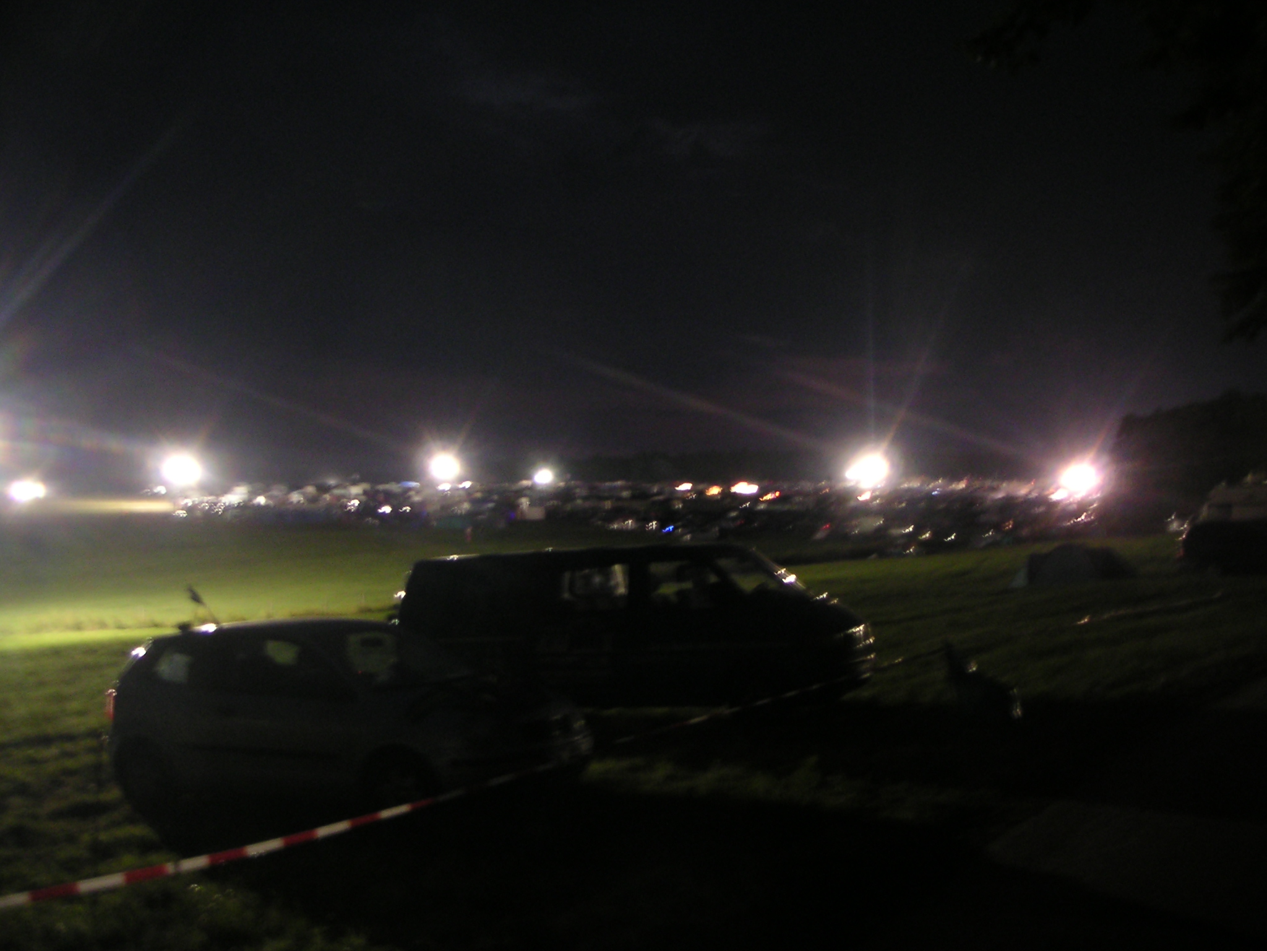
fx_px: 1391
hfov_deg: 49.0
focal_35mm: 38
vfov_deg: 37.7
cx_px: 634
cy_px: 476
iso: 100
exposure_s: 1.5
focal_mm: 6
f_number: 2.8
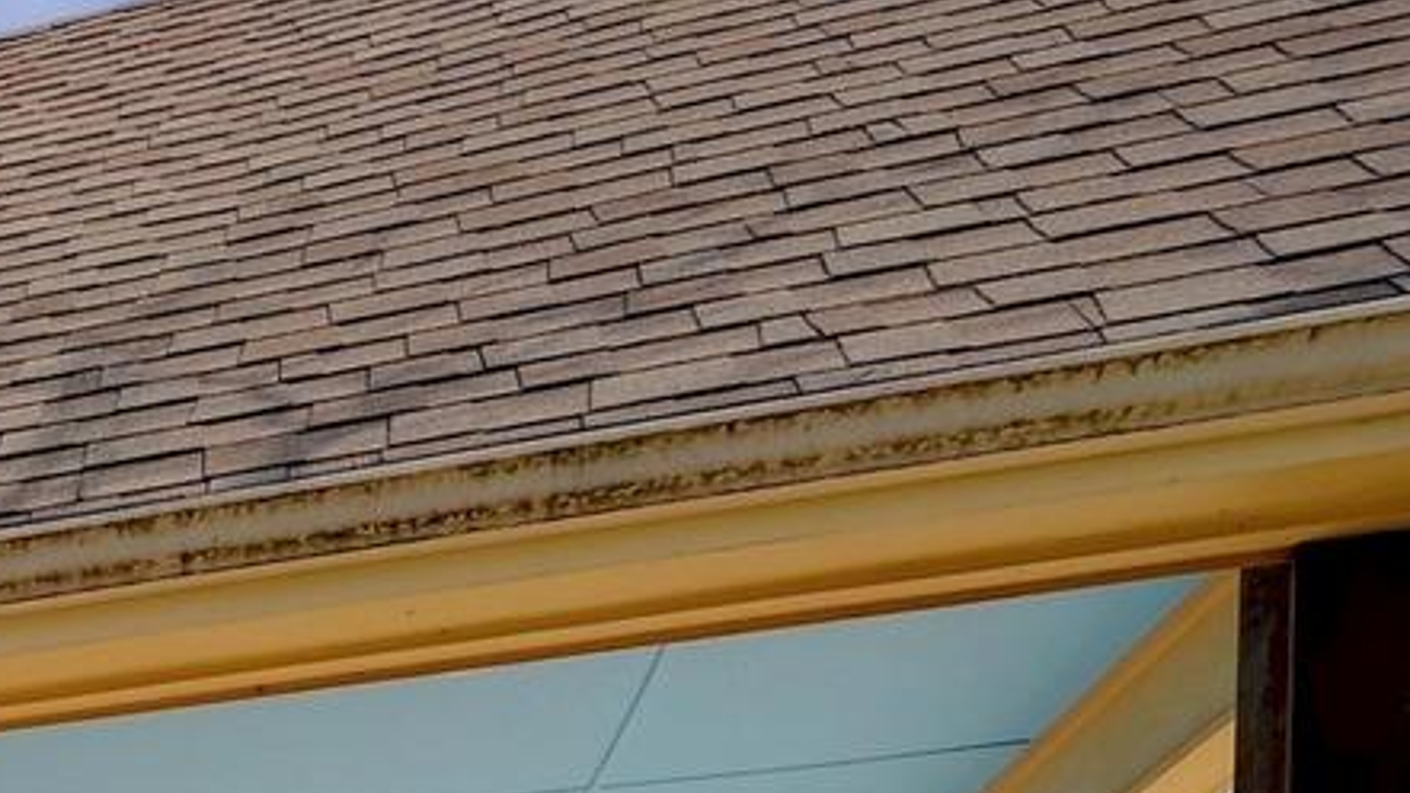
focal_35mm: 68
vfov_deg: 15.2
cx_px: -1477
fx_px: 2542
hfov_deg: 18.5
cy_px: 1450
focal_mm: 14
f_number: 6.3
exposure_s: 1/4000
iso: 2000
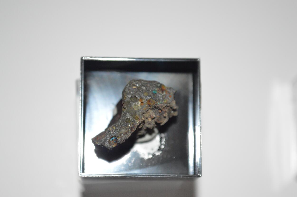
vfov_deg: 16.5
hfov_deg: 24.6
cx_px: 148
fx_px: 680
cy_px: 98
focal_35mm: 82
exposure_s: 1/60
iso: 2200
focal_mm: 55
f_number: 5.6
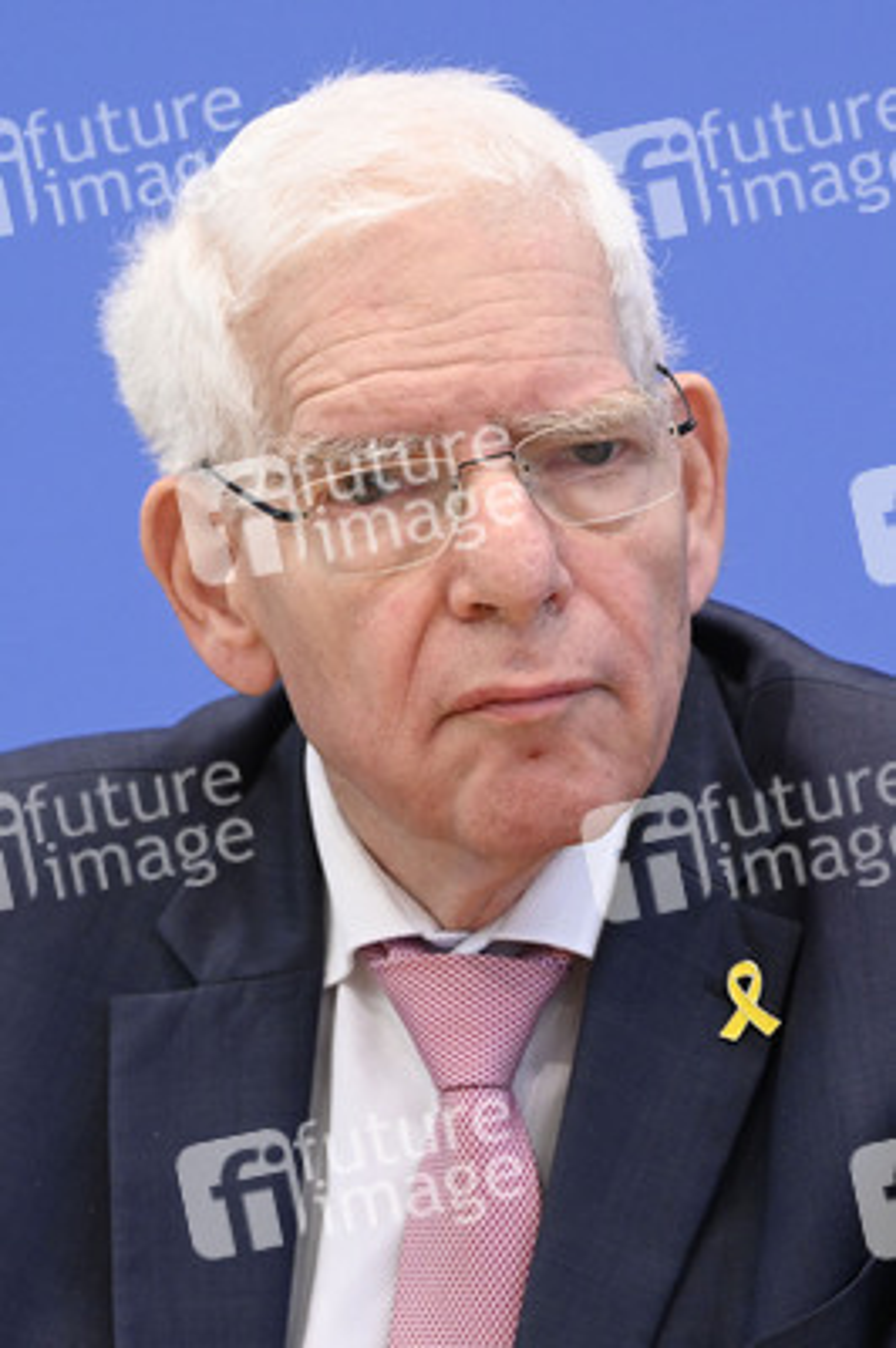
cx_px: 448
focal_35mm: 130
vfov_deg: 15.8
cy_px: 674
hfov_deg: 10.5
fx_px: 4861
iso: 4000
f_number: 5.6
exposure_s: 1/500
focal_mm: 130
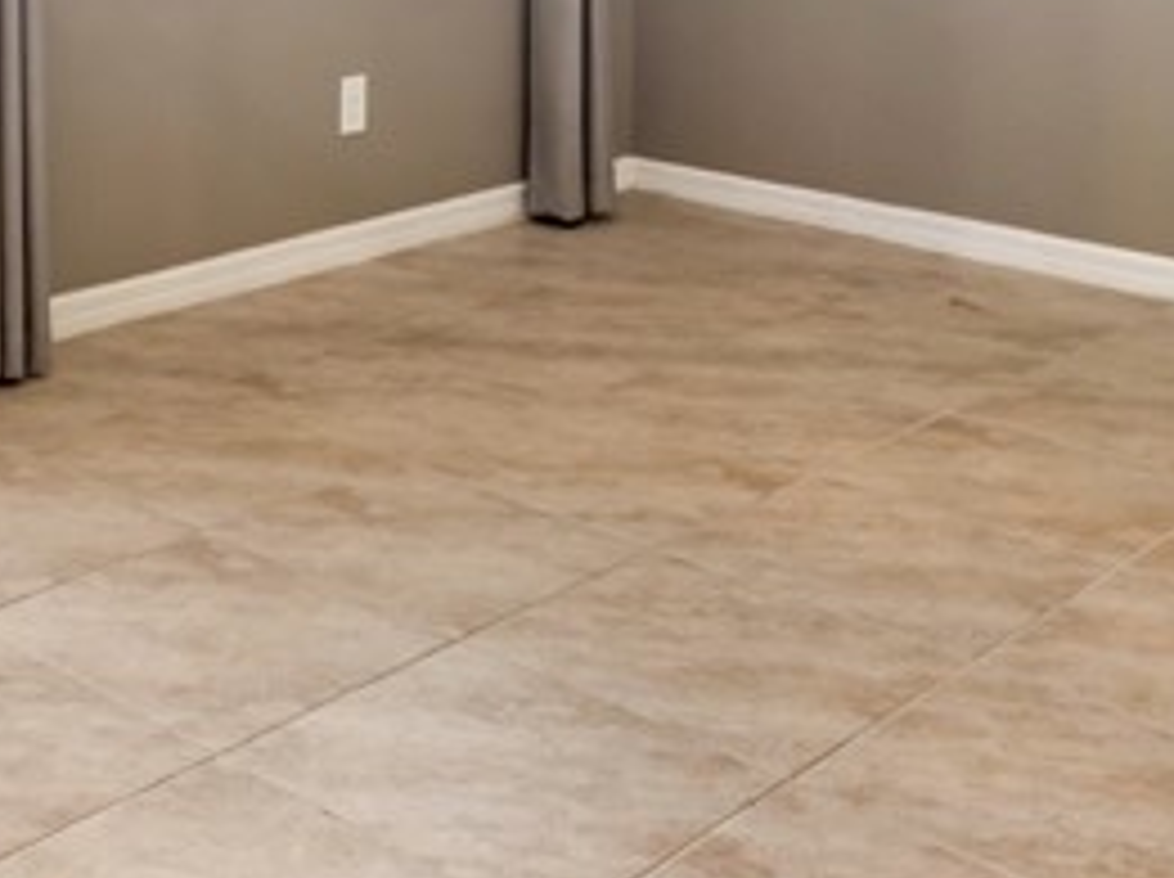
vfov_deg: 23.4
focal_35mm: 55
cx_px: 0
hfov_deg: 32.2
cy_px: -270
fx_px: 1863
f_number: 7.1
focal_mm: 7
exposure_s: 1/5
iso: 200
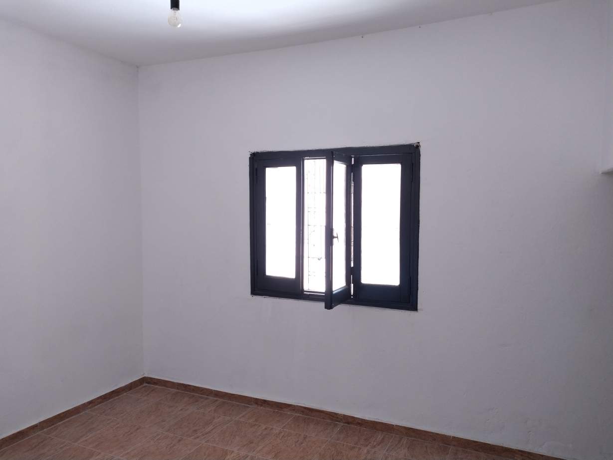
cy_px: 230
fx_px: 443
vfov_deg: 54.9
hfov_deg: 69.4
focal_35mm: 25
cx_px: 306
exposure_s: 1/50.1
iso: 250
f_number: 1.7
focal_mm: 4.71
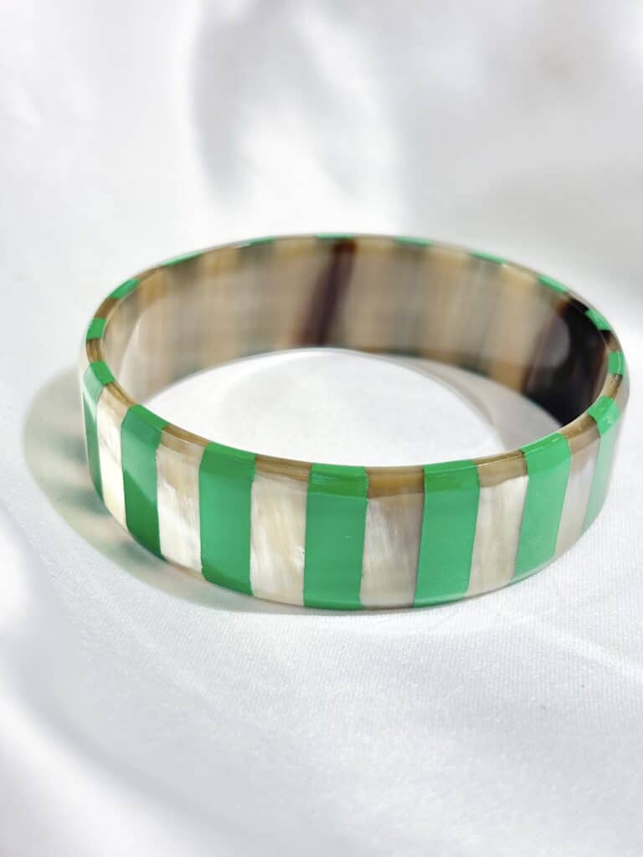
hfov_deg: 28.0
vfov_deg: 36.8
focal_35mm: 52
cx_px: 322
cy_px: 428
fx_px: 1288
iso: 32
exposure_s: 1/172
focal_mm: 5.96
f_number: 1.6
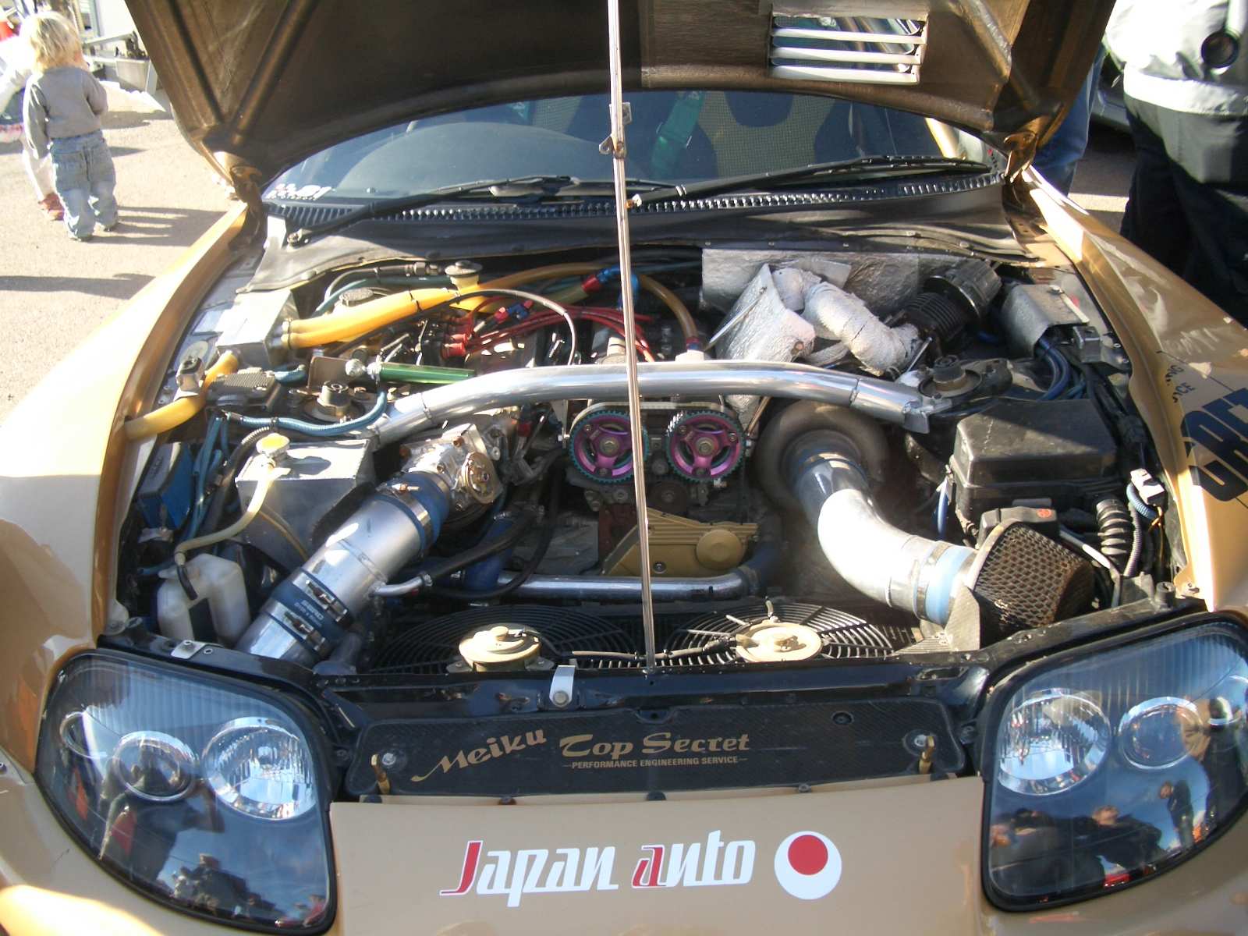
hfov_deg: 52.6
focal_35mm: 35
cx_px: 624
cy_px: 468
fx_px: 1262
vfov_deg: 40.7
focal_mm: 5.8
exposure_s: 1/200
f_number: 2.6
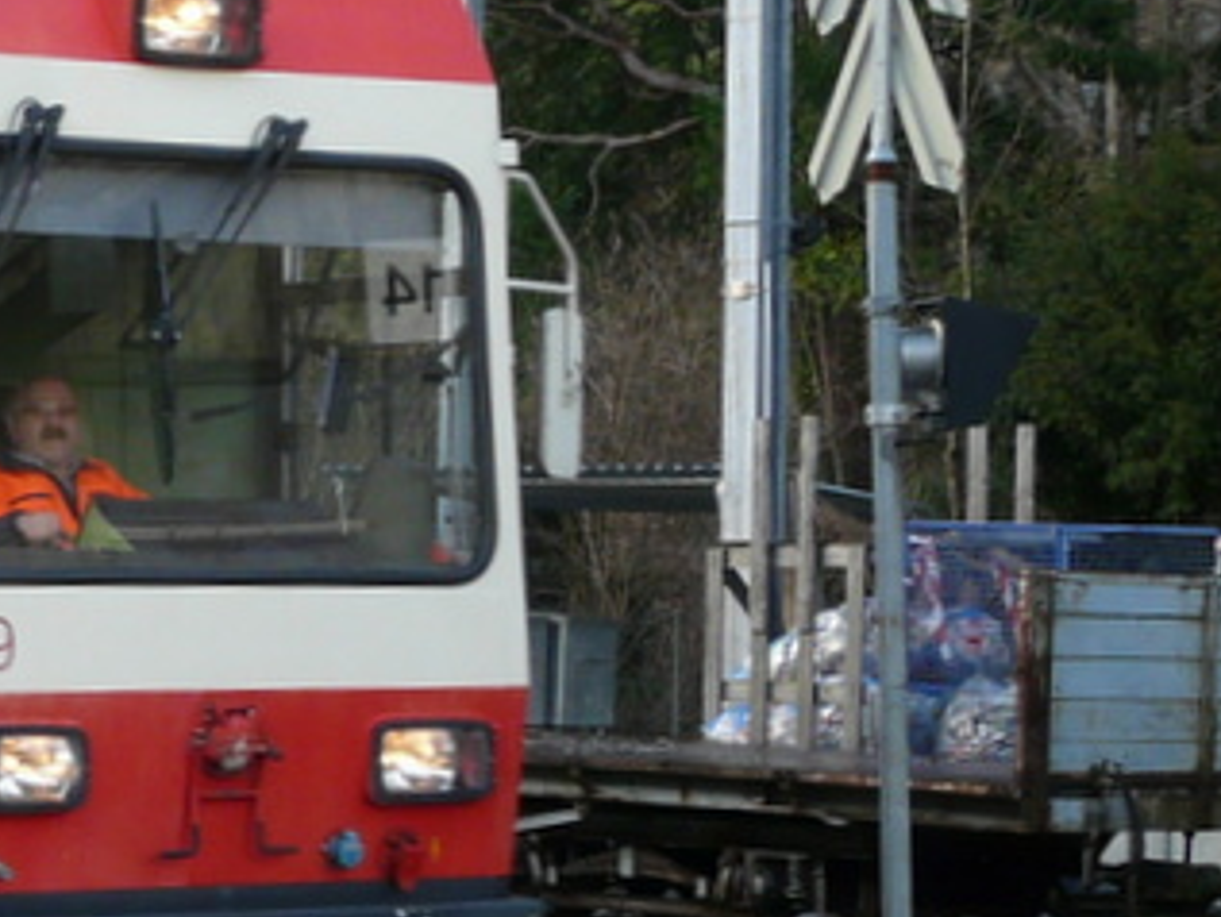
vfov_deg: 14.2
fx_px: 3670
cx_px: -570
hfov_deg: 17.2
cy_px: 457
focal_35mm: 104
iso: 100
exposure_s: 1/100
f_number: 3.2
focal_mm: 5.4
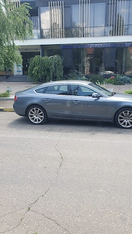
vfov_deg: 66.1
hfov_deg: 40.0
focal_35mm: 29
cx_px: 81
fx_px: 180
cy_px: 117
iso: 50
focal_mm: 4.32
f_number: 2.4
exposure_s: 1/312
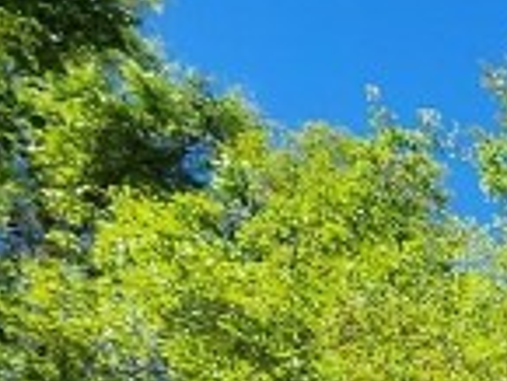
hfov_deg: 12.6
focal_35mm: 92
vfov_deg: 12.7
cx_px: 1395
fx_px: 1349
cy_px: 902
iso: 50
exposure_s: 1/1910
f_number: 2.2
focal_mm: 2.2
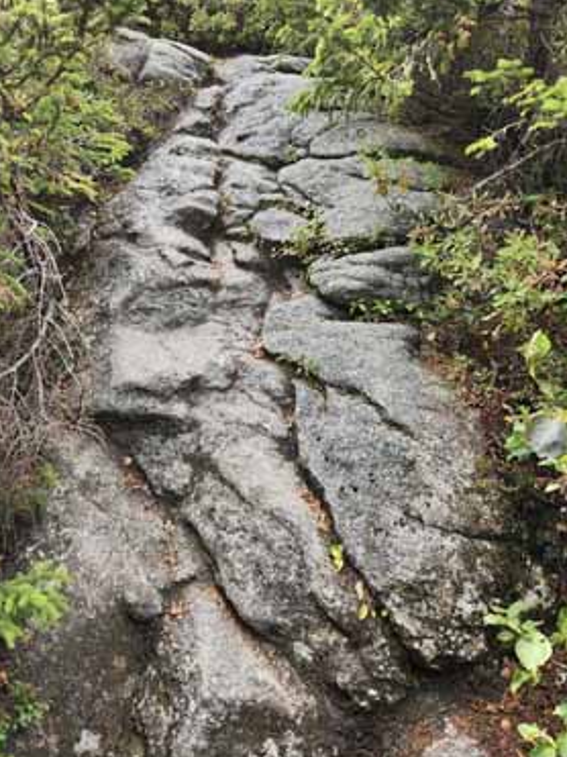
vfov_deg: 58.0
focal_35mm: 31
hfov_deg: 45.4
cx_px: 266
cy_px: 312
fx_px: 677
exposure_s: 1/170
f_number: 1.8
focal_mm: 5.4
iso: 20
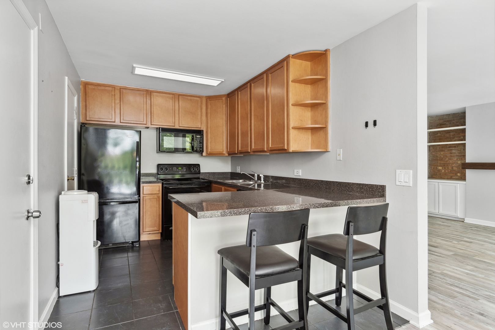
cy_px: 165
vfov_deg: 67.4
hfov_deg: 90.0
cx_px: 248
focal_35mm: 18
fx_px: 247
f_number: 8
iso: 320
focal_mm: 12
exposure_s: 1/8
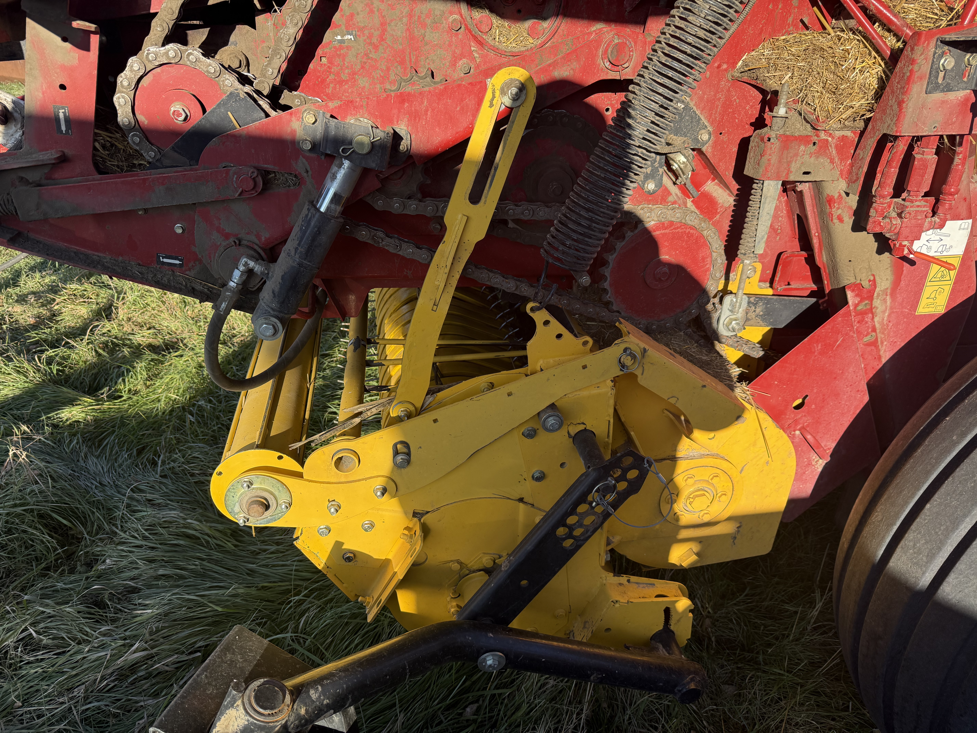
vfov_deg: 56.8
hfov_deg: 71.6
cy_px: 366
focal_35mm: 24
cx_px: 488
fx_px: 677
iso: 100
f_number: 1.78
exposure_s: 1/1770
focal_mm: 6.76
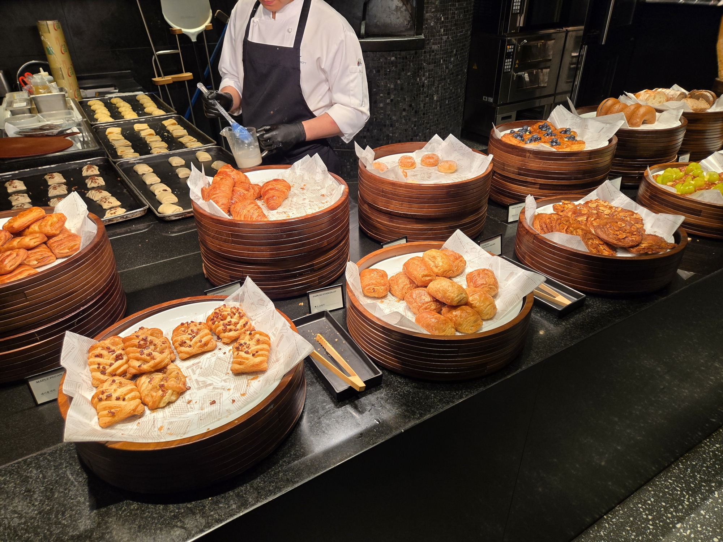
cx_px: 362
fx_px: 480
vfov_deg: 58.9
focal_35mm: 23
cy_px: 271
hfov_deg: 73.9
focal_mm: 5.4
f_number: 1.8
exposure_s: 1/120
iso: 100
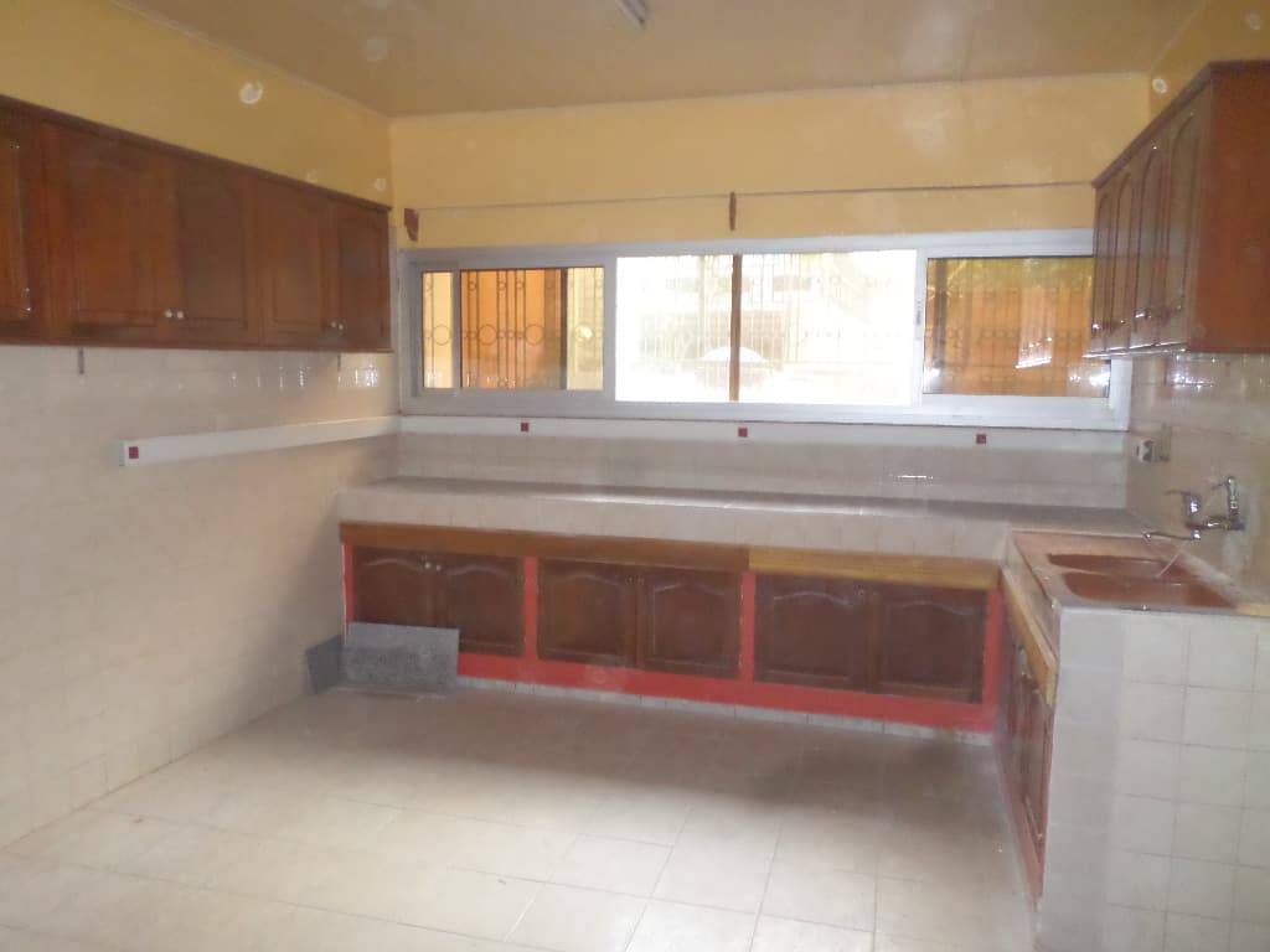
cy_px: 476
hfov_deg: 69.4
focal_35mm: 25
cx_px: 635
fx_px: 917
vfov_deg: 54.9
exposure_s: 1/30
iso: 400
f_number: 2.5
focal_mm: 4.5
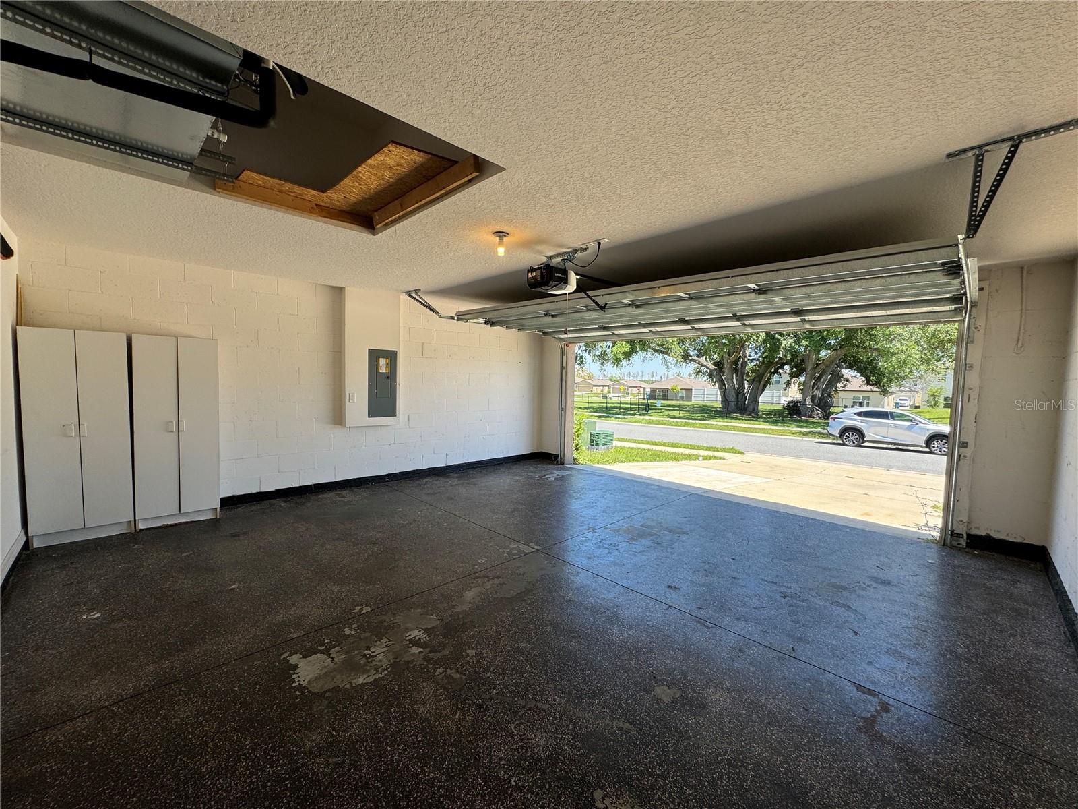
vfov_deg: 85.7
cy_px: 404
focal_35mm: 14
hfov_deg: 102.1
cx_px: 539
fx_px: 436
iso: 40
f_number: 2.2
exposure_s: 1/361
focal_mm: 2.22
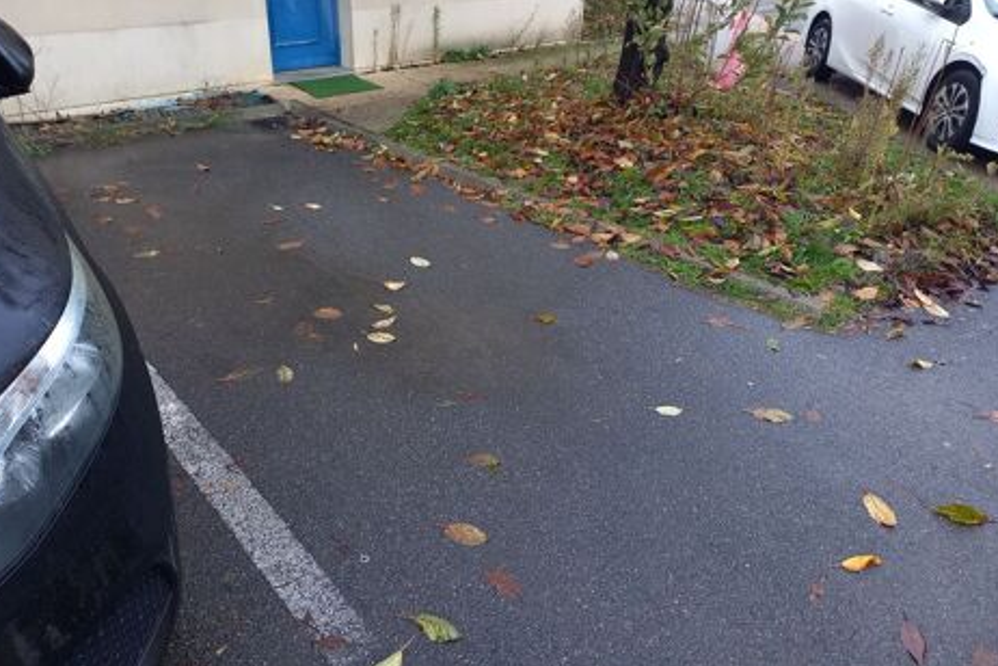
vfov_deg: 47.8
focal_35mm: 27
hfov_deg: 67.4
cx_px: 488
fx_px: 748
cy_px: 281
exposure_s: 1/30
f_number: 1.8
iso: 320
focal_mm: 4.65
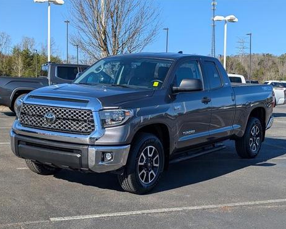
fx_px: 440
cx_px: 147
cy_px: 115
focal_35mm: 52
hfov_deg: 36.0
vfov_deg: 29.1
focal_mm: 6.9
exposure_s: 1/1111
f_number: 1.68
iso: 21
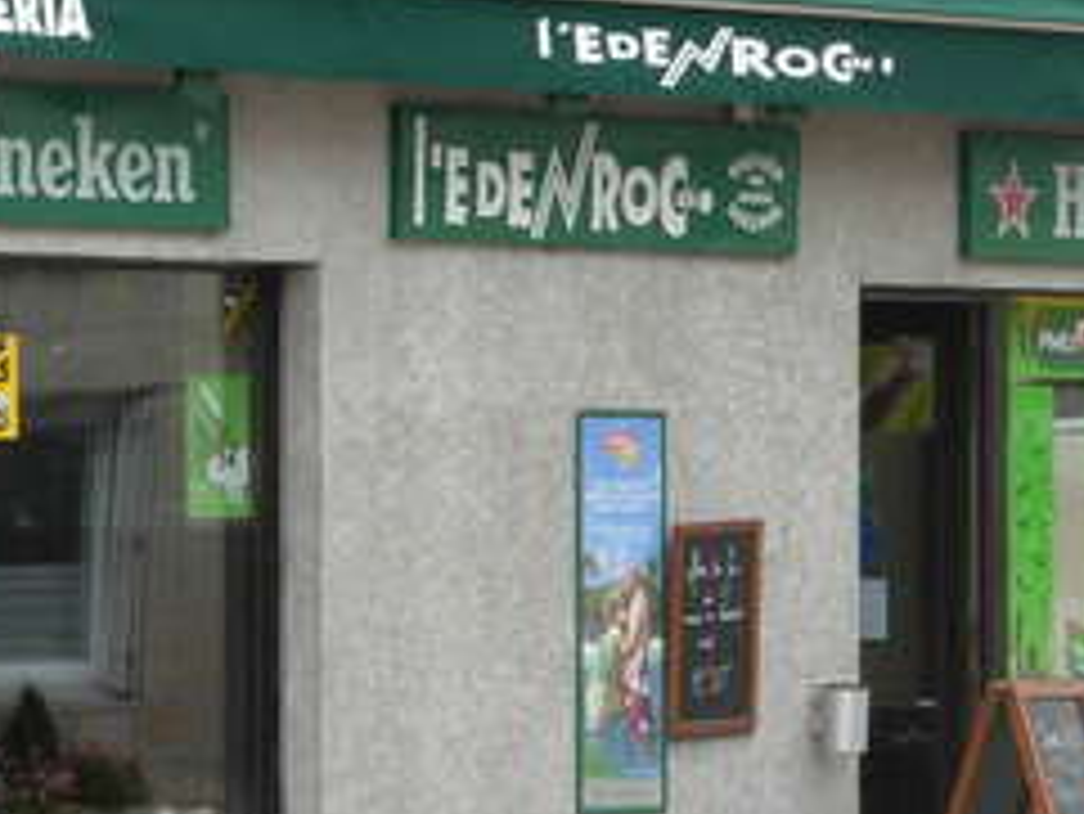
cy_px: 171
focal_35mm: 304
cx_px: 63
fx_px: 9525
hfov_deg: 6.5
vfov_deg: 4.9
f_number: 4.3
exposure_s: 1/136
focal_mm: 20.2
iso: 79
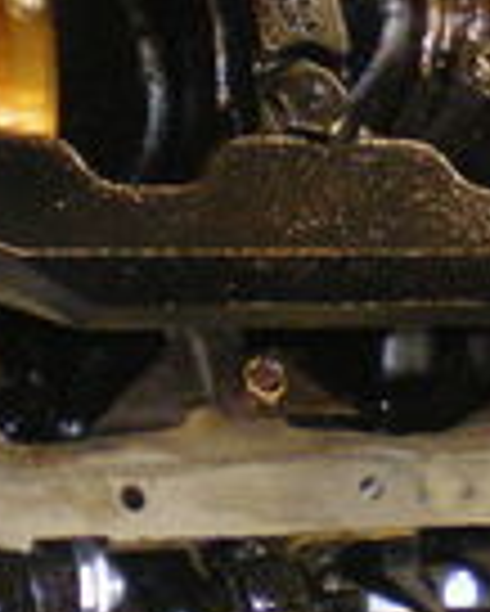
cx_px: 288
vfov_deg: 11.1
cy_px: 176
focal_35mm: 174
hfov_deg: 8.9
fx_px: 3151
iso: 400
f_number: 3.1
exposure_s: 1/30
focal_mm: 6.3
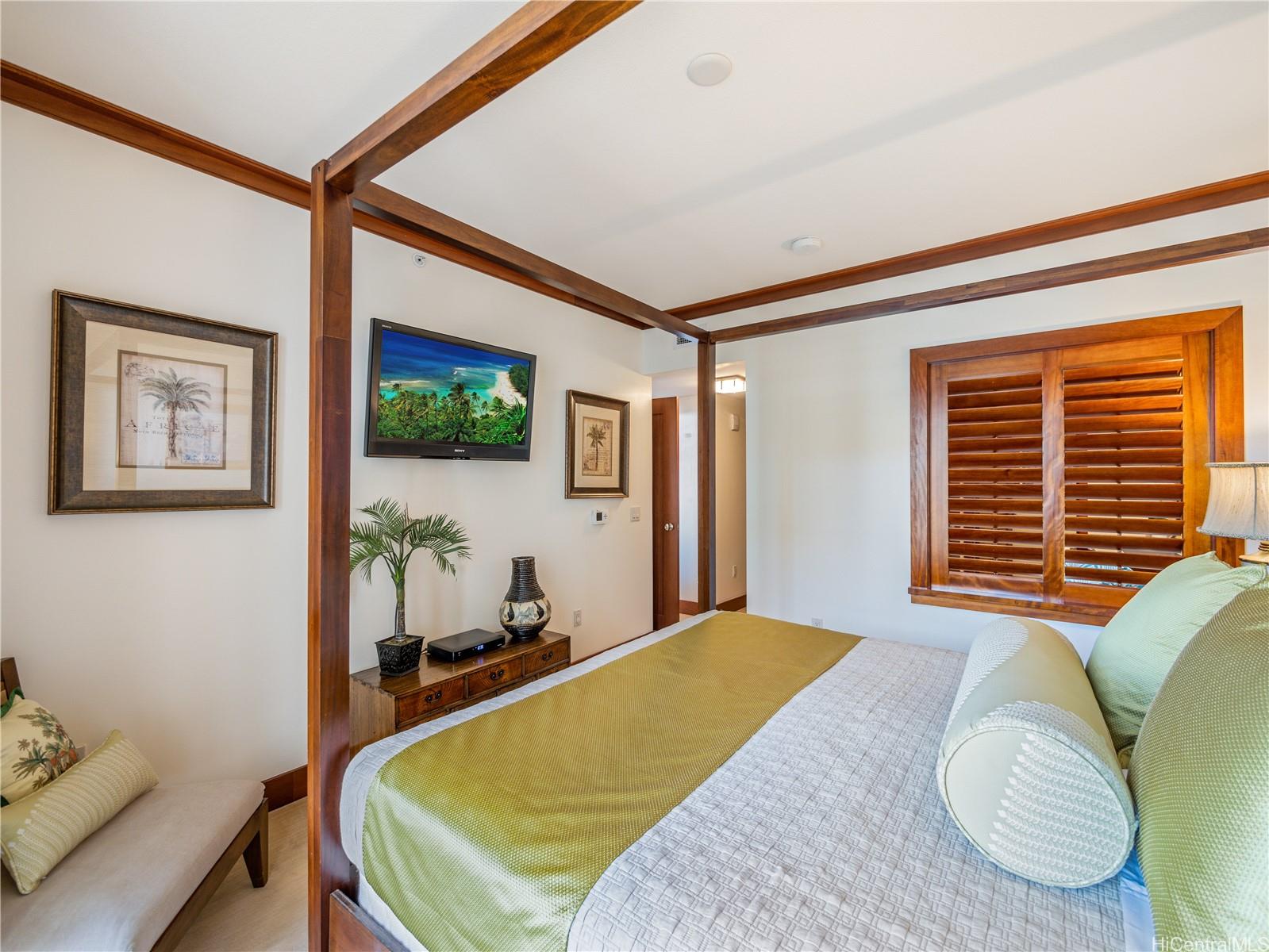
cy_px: 476
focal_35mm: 14
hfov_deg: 102.1
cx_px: 634
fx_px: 513
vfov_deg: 85.7
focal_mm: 7
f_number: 4
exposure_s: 1/125
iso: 400
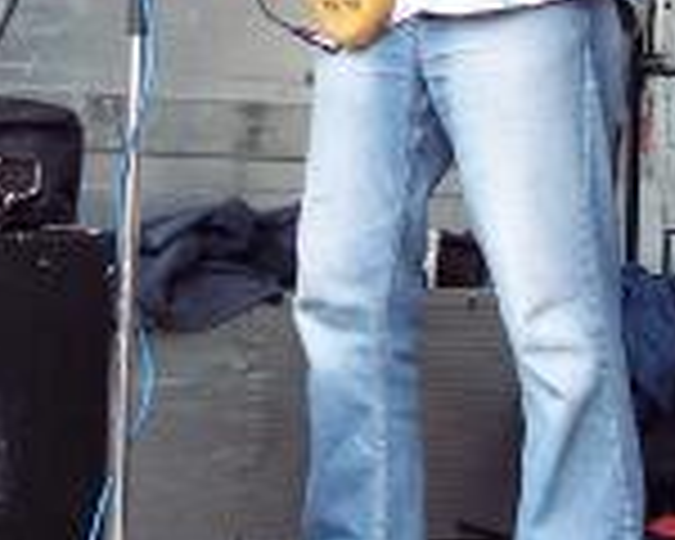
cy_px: -90
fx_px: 2537
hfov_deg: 15.2
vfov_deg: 11.9
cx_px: 335
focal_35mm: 127
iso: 100
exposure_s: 1/90
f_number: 3.4
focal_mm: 8
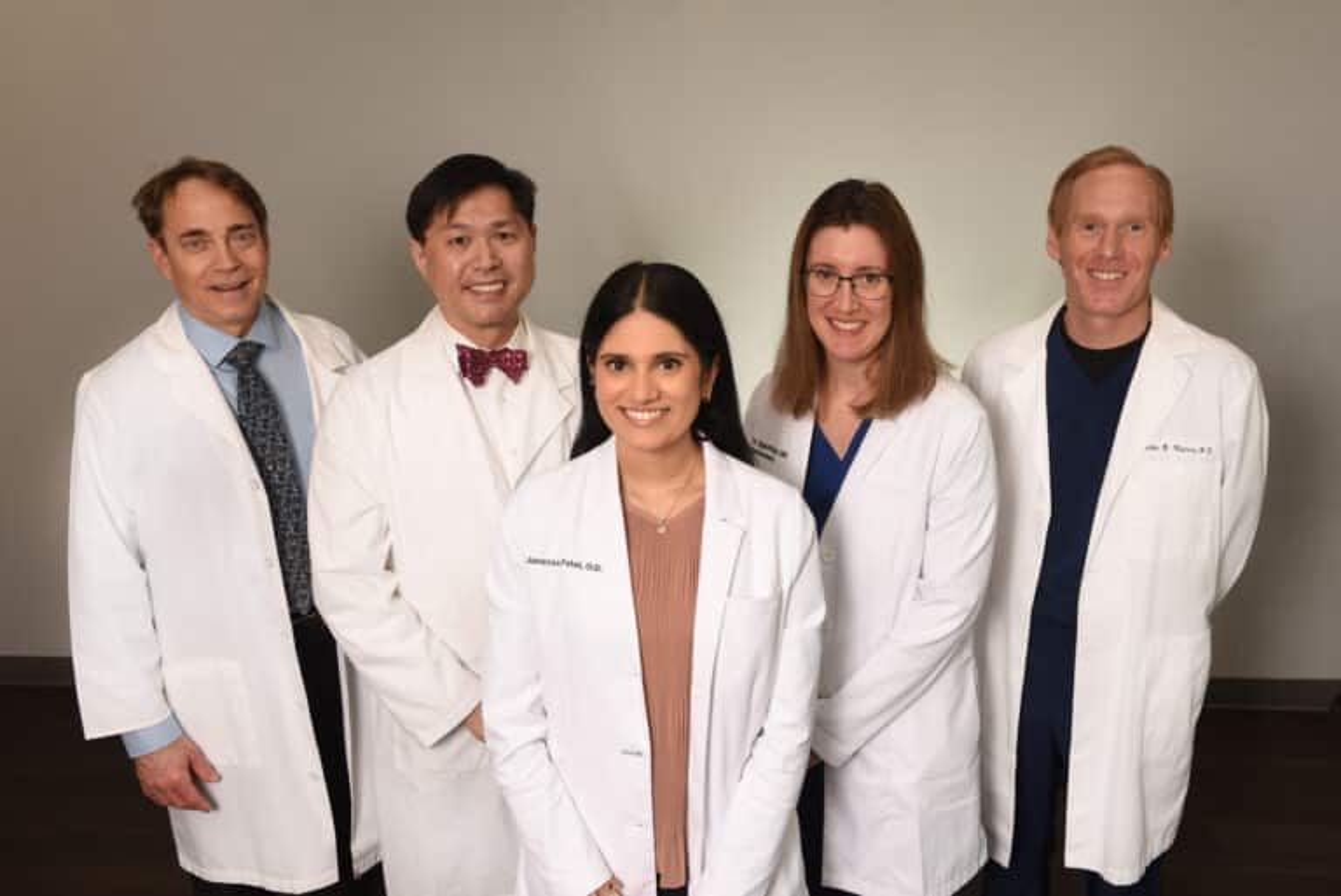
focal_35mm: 34
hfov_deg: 55.8
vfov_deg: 38.9
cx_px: 670
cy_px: 448
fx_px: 1267
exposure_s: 1/80
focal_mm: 34
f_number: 6.3
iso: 200
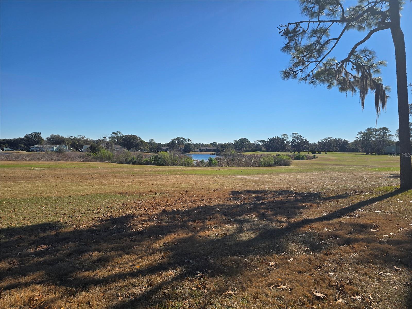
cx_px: 206
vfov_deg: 58.9
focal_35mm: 23
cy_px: 154
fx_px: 274
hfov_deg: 73.9
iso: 12
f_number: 1.7
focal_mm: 6.3
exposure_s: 1/992
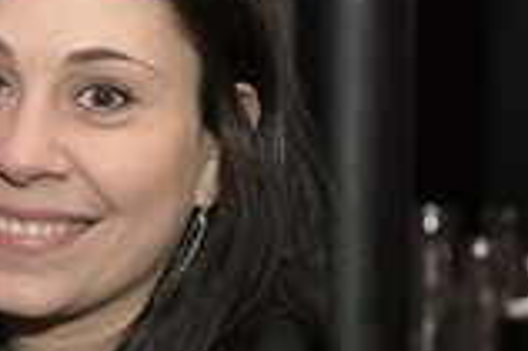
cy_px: 216
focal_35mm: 236
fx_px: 3454
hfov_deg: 8.6
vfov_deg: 5.8
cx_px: -104
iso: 2000
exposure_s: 1/100
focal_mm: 45
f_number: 4
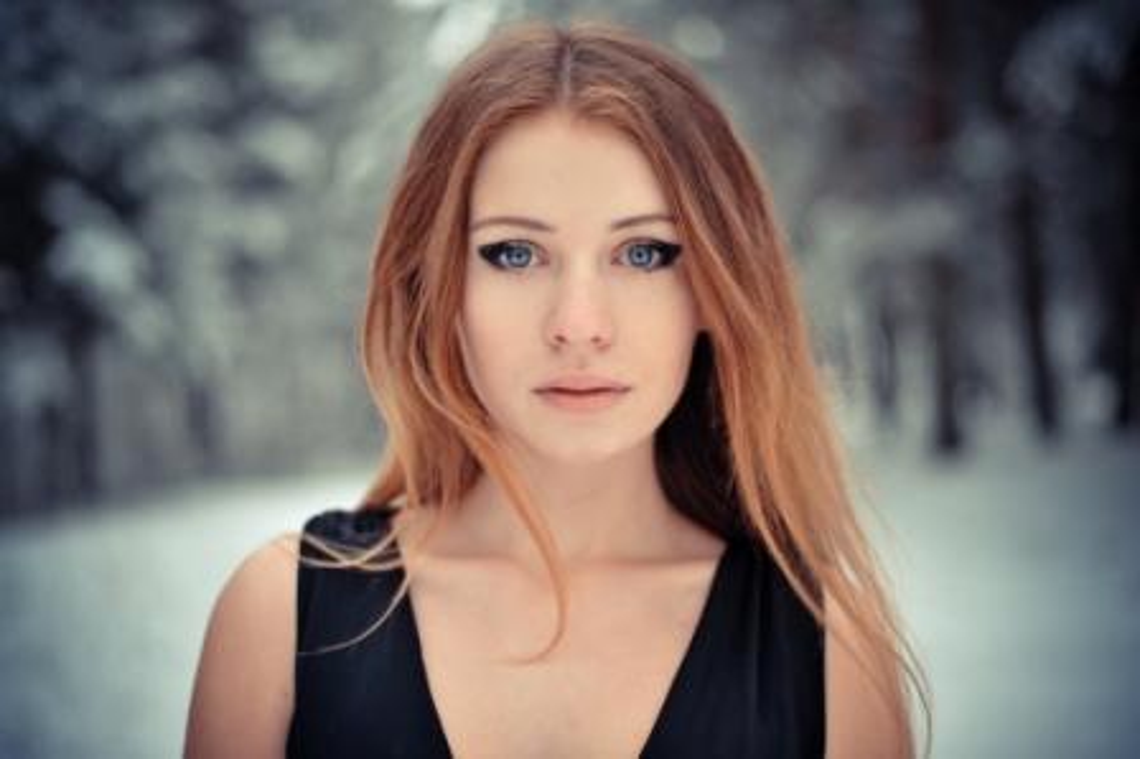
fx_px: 1582
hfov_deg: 39.6
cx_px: 570
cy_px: 380
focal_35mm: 50
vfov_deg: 27.0
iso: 640
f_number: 2
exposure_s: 1/2000
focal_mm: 50
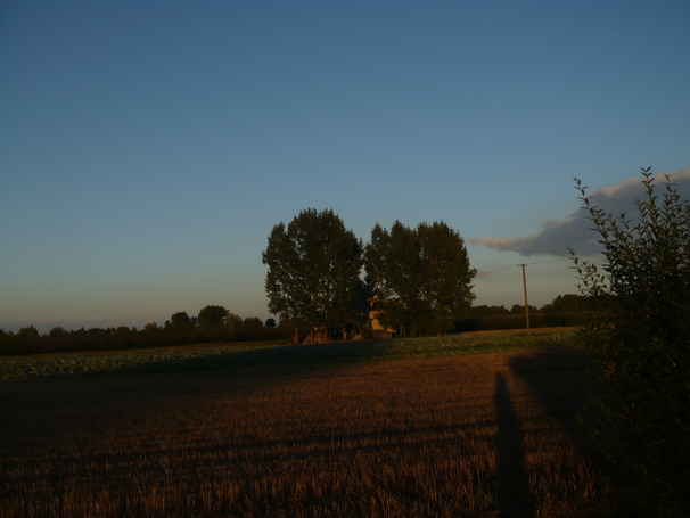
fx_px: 698
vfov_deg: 40.7
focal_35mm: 35
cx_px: 345
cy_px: 259
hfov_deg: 52.6
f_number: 8
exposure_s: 1/200
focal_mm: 5.8
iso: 100
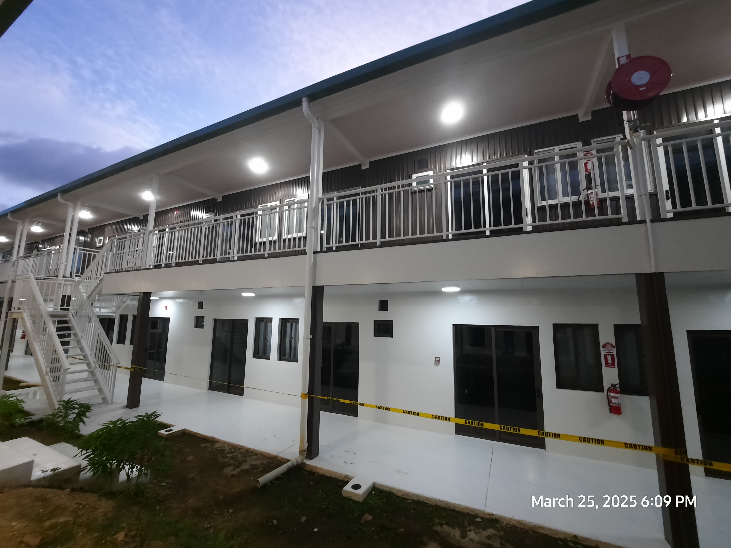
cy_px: 274
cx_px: 366
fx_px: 275
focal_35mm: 13
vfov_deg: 89.9
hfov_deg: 106.2
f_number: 2.2
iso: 400
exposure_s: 1/24
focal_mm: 1.74
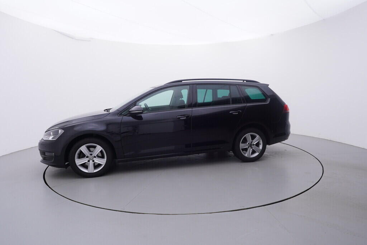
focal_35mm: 22
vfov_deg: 56.2
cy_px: 122
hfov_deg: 77.3
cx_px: 184
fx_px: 229
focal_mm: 15
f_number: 5
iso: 200
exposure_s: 1/80
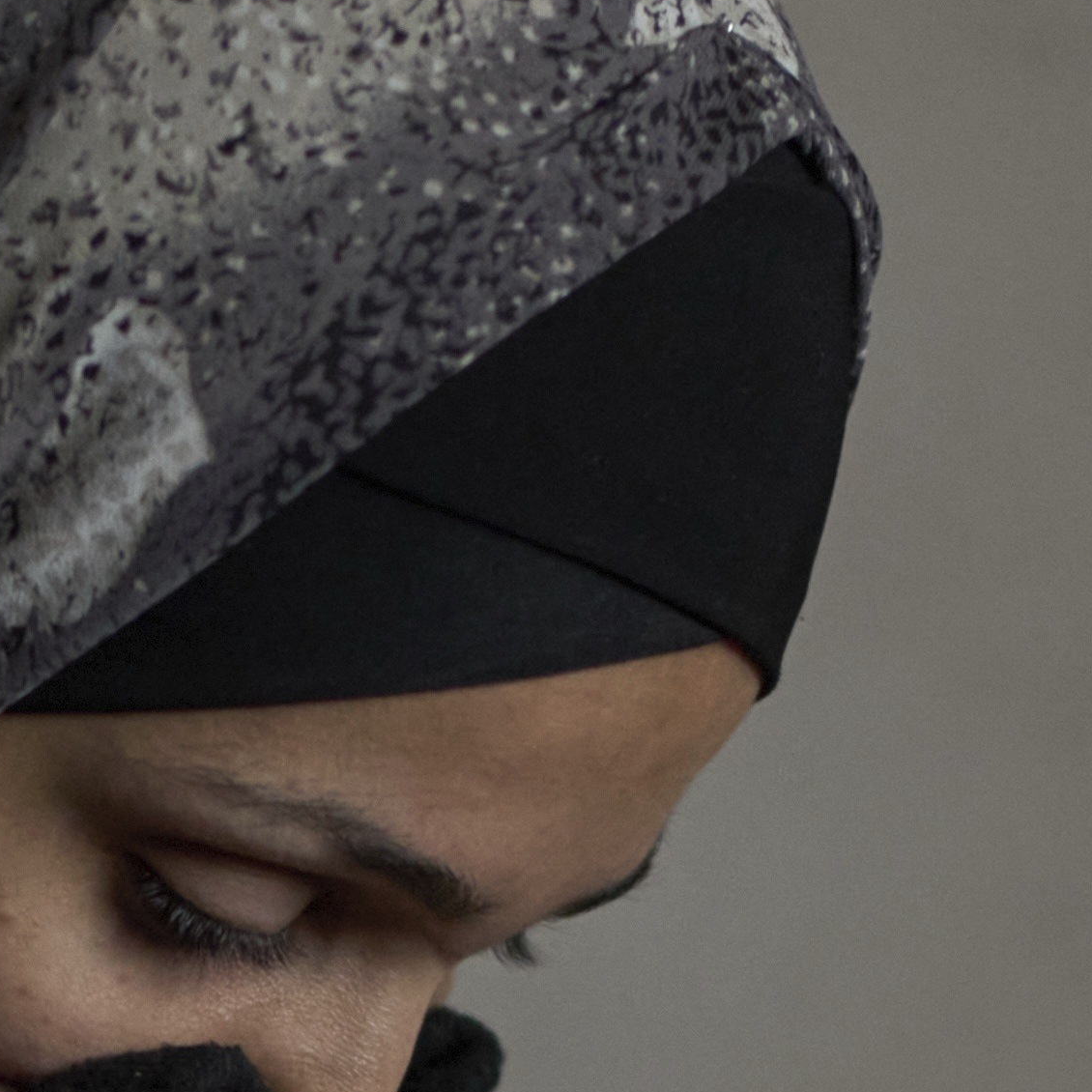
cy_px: 1679
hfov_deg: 5.4
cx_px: -259
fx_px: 11599
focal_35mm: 325
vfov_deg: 5.3
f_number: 1.4
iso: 1250
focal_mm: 50
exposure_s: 1/250
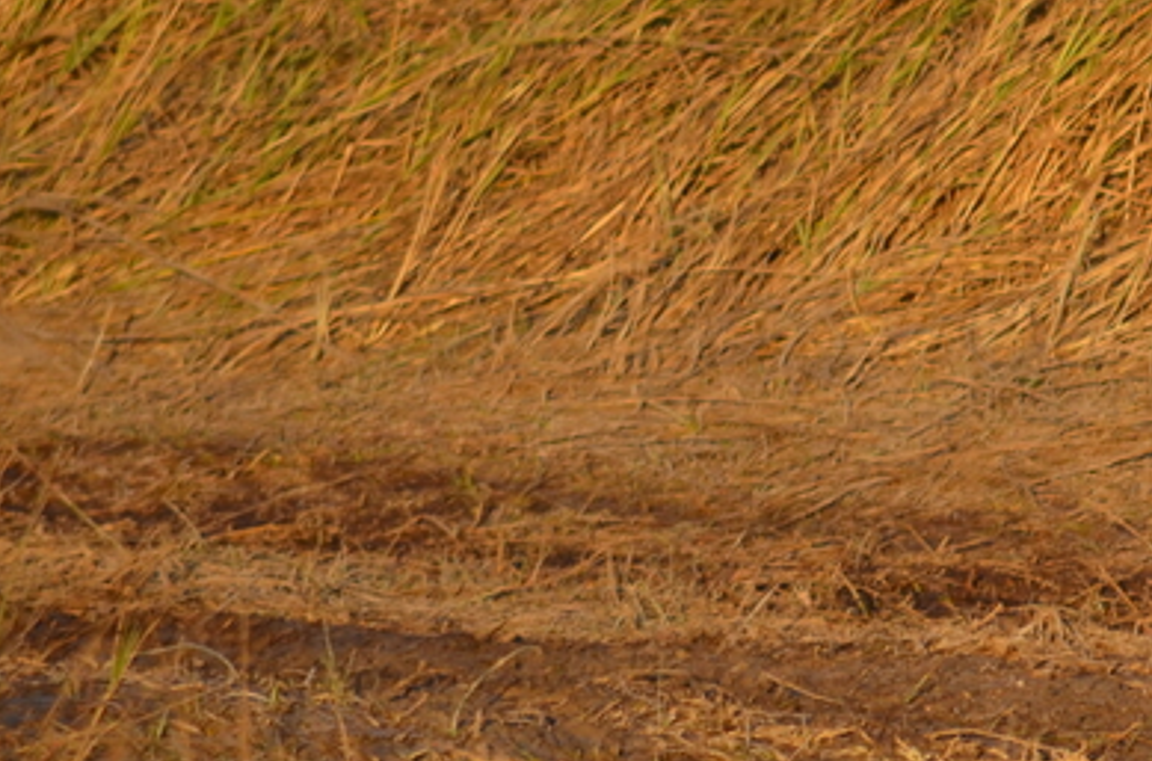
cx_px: 1493
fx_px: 47289
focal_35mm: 1482
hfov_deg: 1.4
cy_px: 9
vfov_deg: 0.9
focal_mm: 300
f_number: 5.6
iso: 320
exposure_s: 1/500
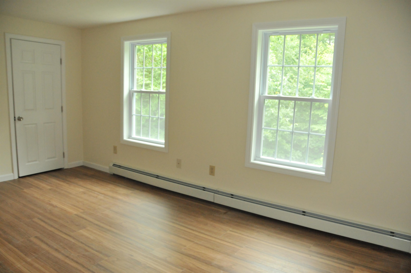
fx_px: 308
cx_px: 206
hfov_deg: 67.4
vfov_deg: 47.8
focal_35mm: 27
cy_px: 136
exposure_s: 1/160
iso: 1600
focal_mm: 18
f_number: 4
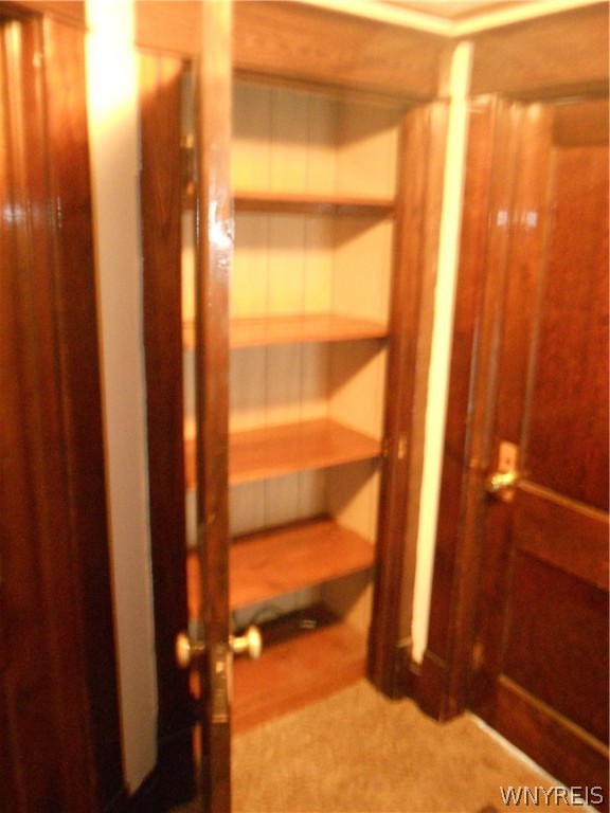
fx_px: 752
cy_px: 406
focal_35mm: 32
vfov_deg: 56.8
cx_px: 305
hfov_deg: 44.2
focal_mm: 5.8
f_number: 3.5
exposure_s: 1/3
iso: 800
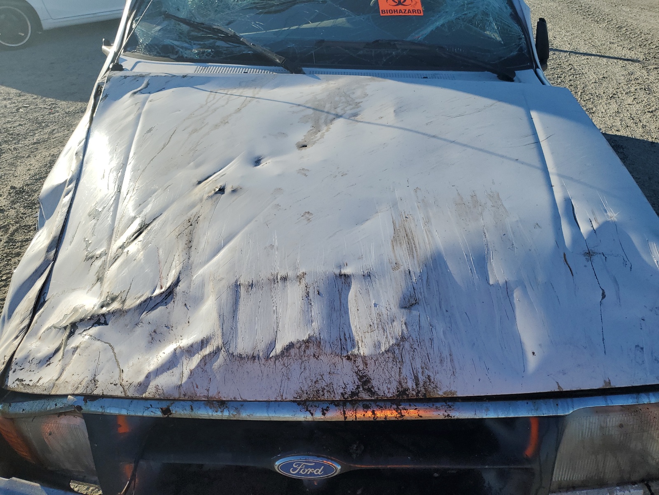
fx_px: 495
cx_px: 330
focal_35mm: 26
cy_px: 248
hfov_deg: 67.3
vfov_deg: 53.1
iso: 50
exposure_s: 1/3333
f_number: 1.5
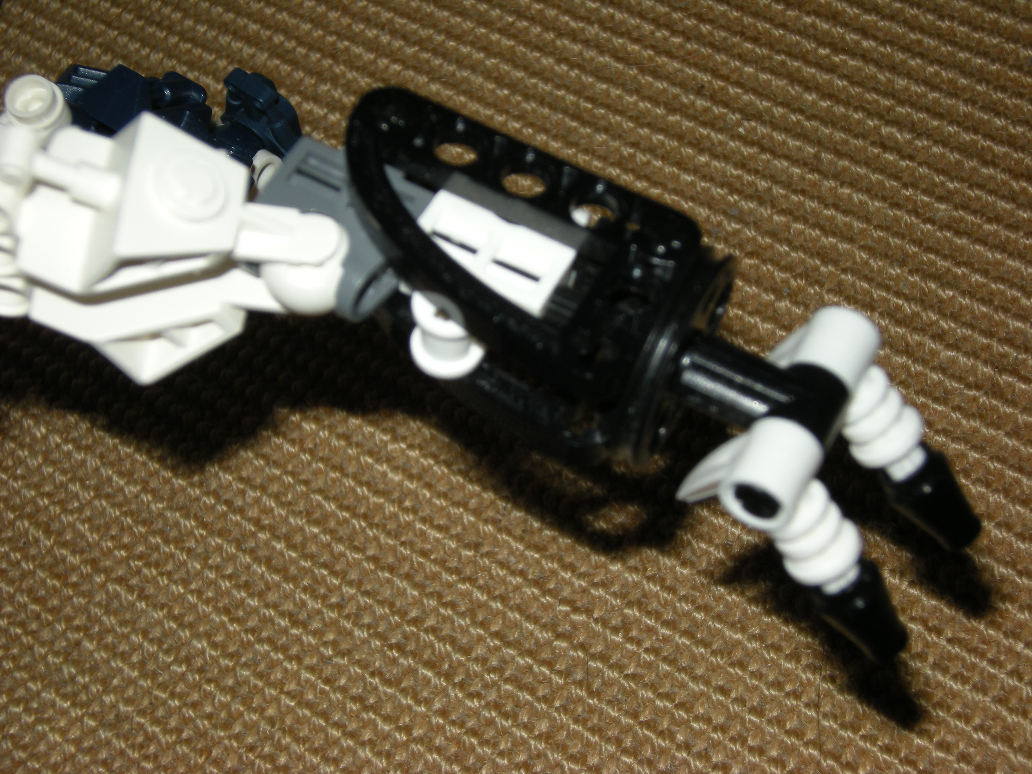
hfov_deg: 28.2
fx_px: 2057
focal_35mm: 69
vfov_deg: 21.3
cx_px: 516
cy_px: 387
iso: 64
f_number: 4.4
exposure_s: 1/120
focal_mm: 11.5
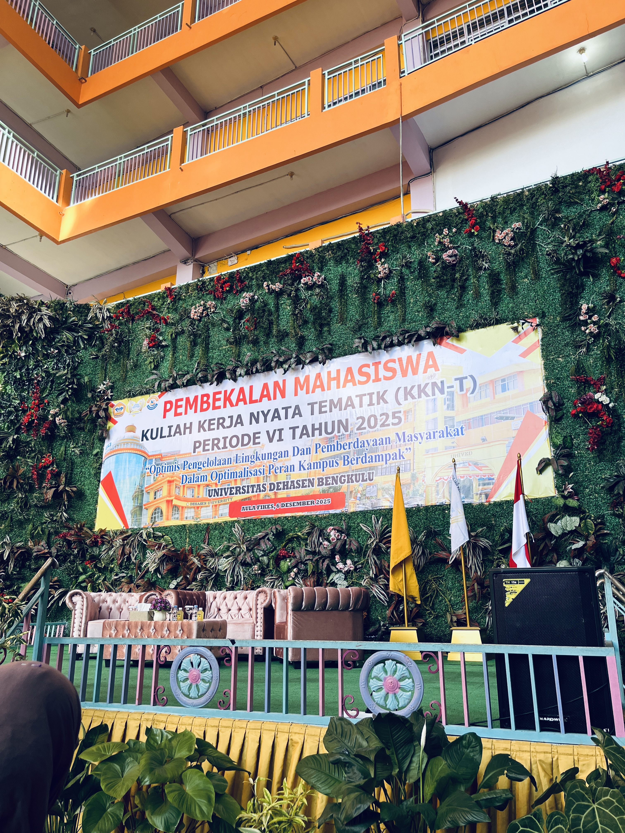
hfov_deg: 53.1
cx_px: 312
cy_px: 416
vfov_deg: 67.3
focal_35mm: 26
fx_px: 626
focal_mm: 5.1
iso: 80
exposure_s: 1/121
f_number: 1.6
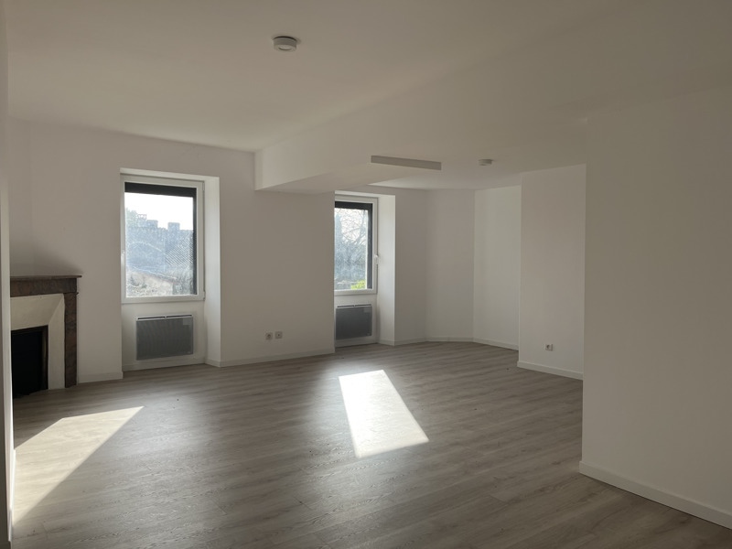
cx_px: 366
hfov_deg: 67.3
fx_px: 550
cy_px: 274
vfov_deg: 53.1
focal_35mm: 26
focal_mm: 5.1
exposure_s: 1/631
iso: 50
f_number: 1.6
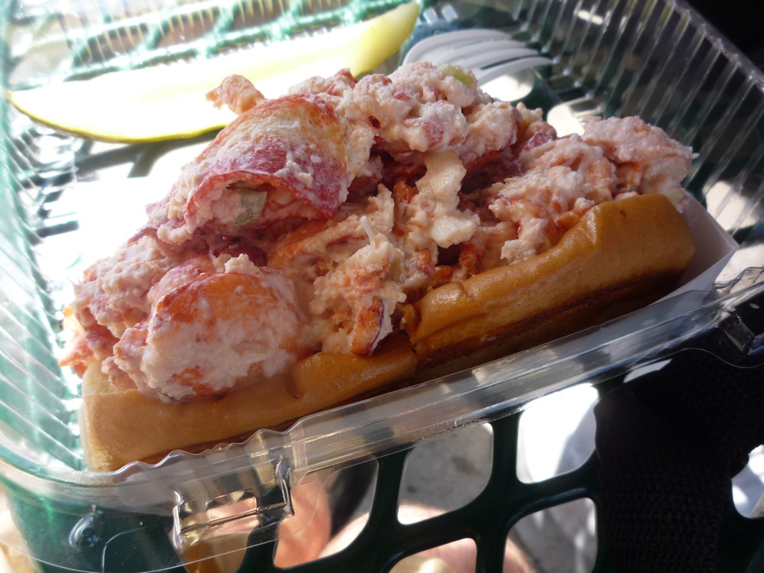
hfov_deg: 56.8
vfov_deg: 44.2
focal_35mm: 32
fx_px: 706
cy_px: 286
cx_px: 382
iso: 100
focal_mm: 5.2
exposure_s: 1/160
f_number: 4
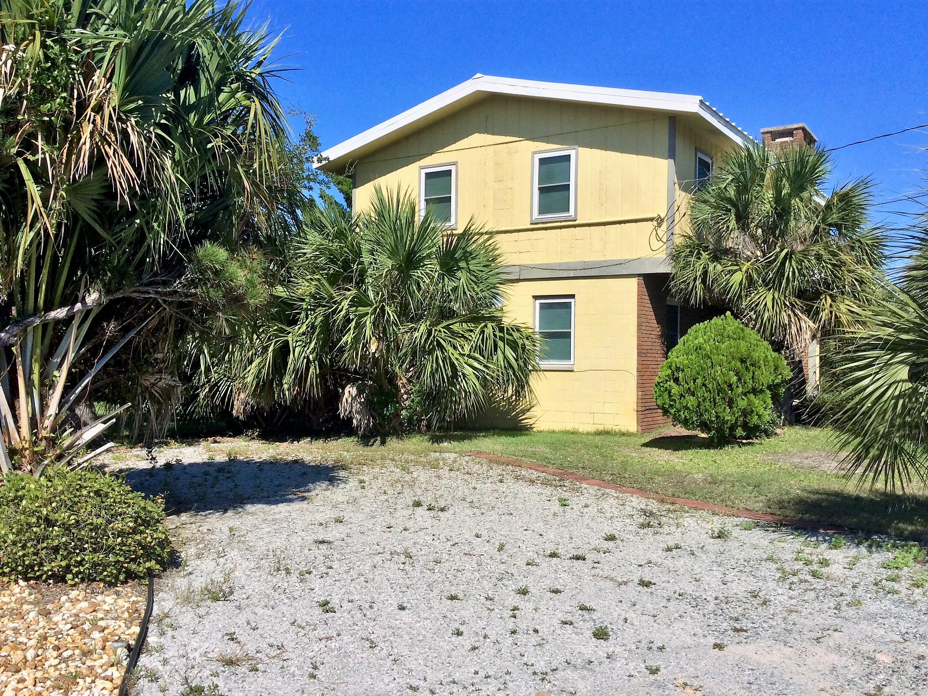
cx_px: 467
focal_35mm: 33
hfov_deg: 55.4
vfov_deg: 42.9
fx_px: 885
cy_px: 358
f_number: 2.4
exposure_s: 1/2288
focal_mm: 3.3
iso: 32
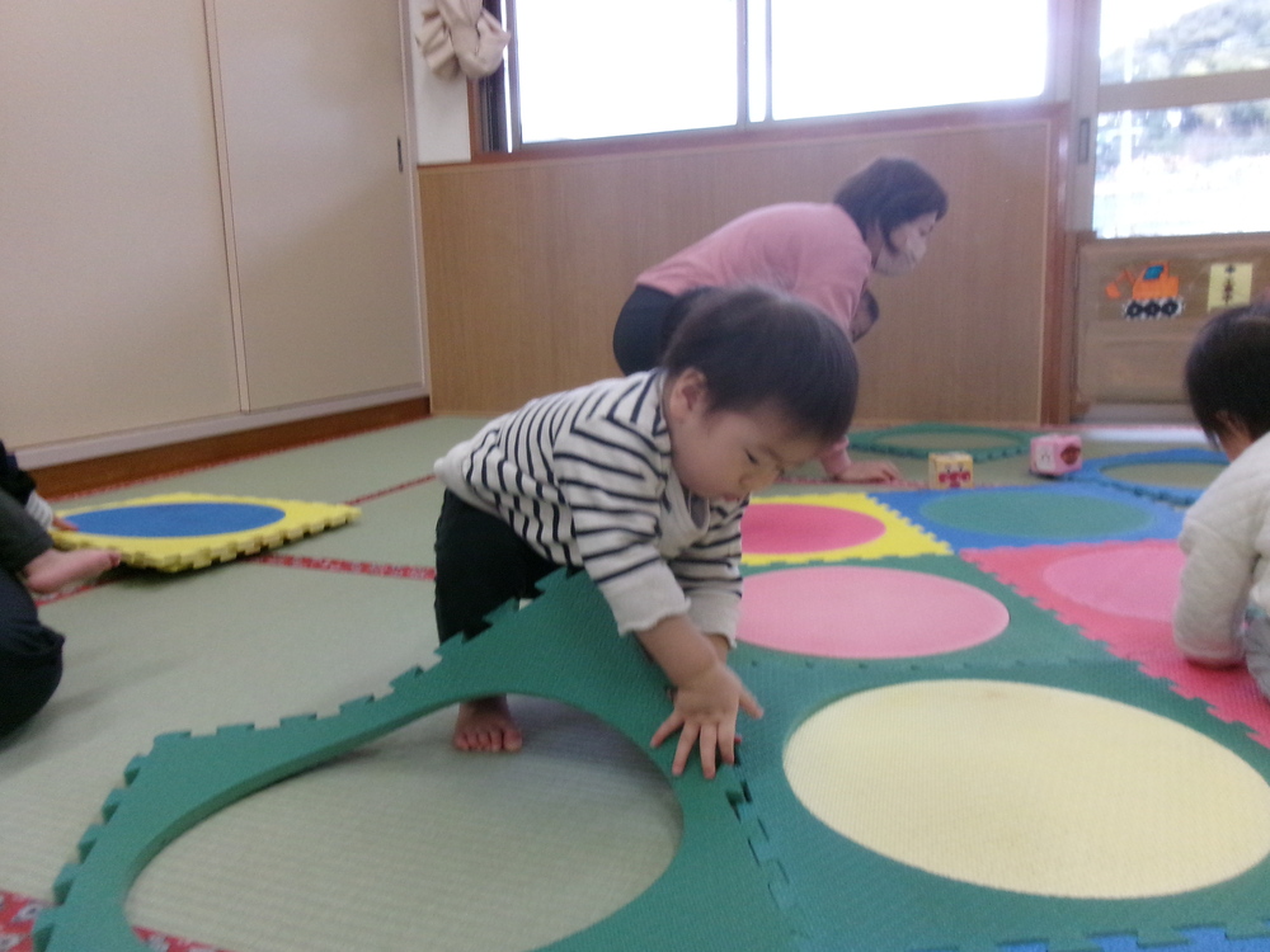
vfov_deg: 49.7
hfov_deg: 63.4
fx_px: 1027
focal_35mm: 28
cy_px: 476
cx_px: 635
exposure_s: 1/125
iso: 529
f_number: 3.9
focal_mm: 5.1
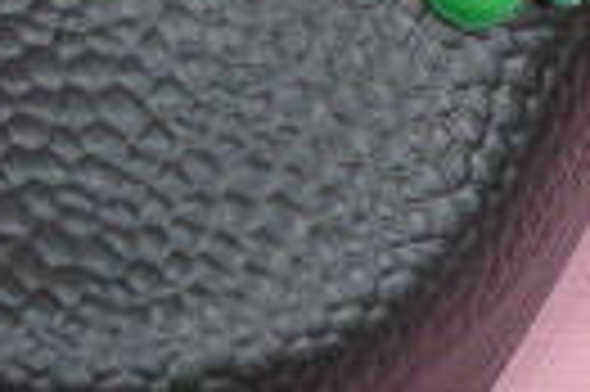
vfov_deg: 8.6
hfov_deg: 12.6
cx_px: -239
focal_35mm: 156
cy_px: -158
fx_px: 2553
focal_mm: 6.3
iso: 125
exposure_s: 1/60
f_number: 1.6
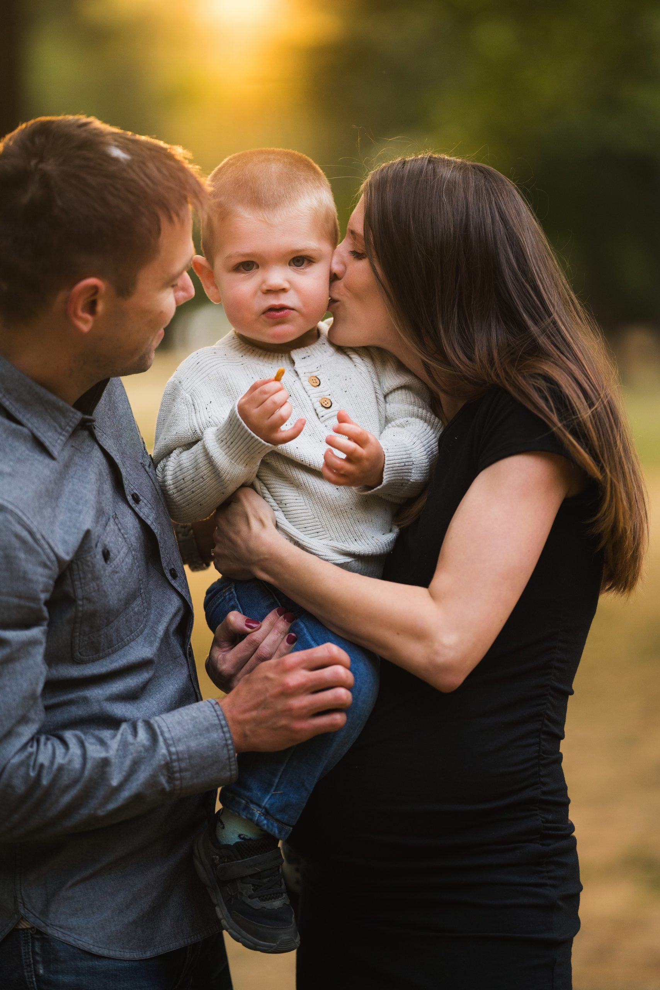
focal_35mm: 135
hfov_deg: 10.2
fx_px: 3710
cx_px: 330
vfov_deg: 15.2
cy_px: 495
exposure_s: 1/1600
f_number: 1.8
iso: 1250
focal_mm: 135
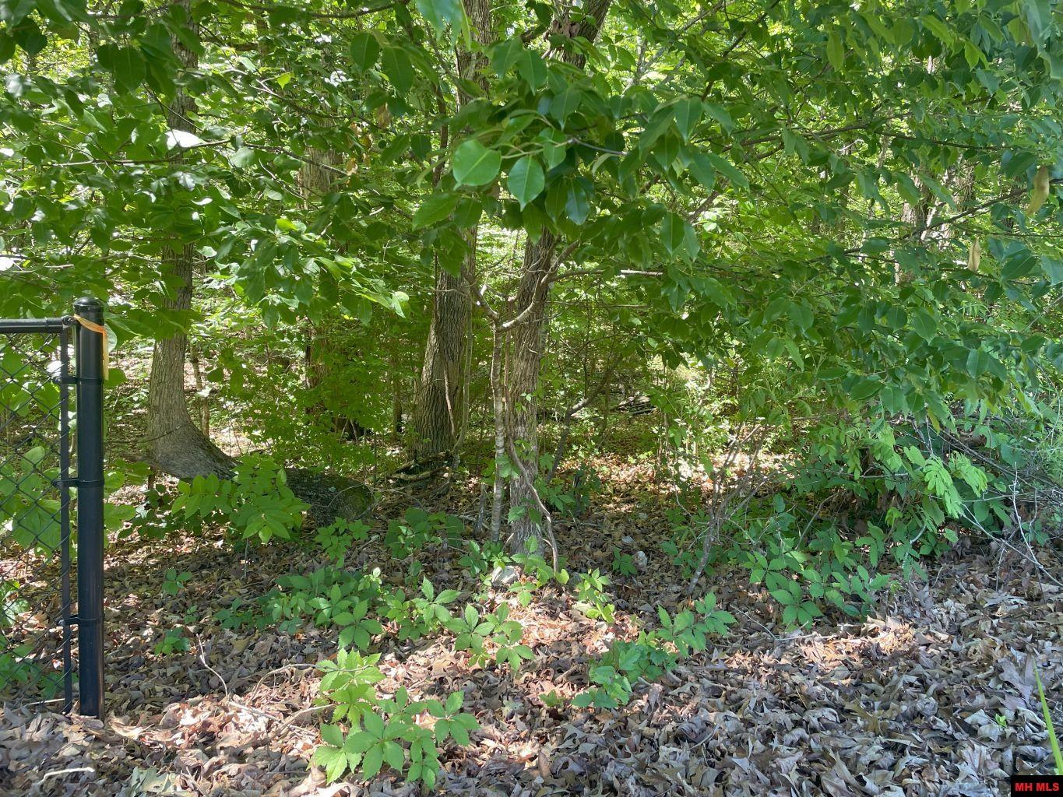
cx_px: 532
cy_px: 398
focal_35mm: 26
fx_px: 798
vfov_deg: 53.1
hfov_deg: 67.3
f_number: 1.6
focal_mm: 4.2
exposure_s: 1/121
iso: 64
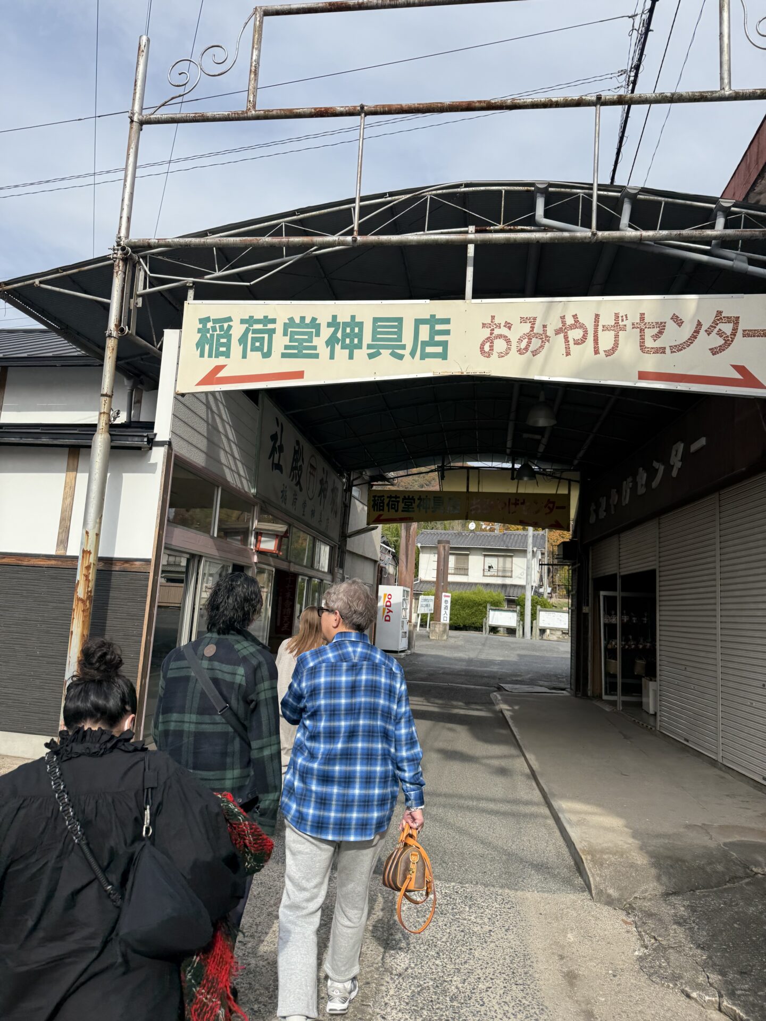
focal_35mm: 24
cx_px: 383
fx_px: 708
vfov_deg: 71.6
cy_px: 510
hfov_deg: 56.8
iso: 80
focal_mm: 6.76
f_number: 1.78
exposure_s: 1/3584
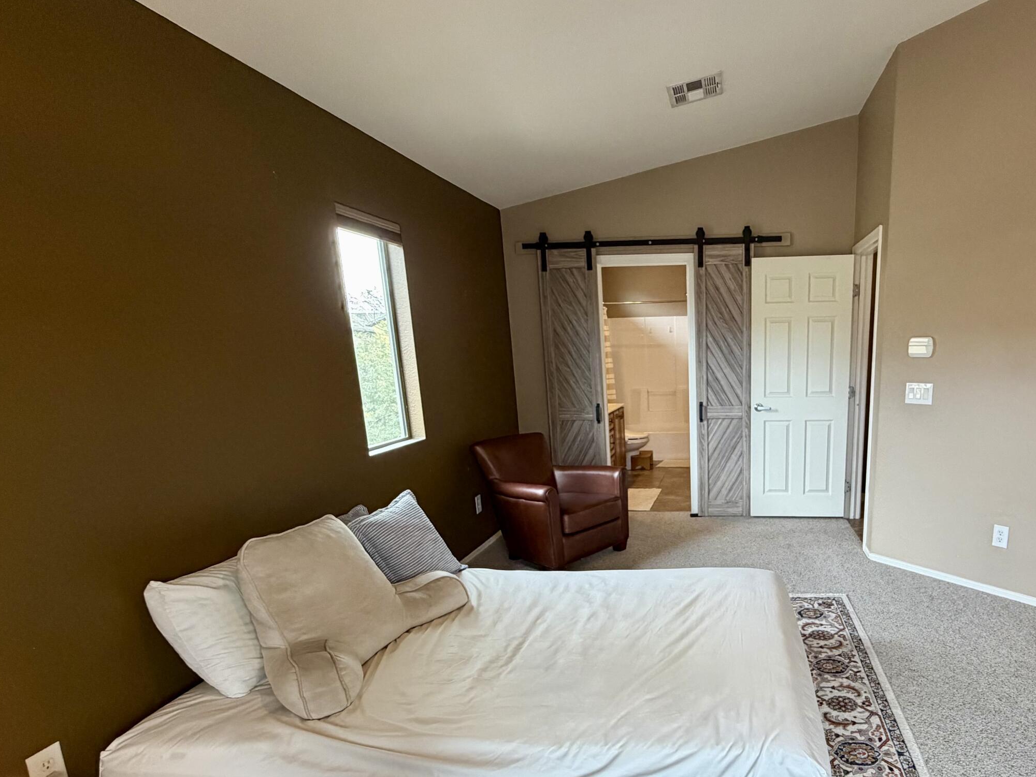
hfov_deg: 76.3
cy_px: 499
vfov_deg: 62.3
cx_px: 698
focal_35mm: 21
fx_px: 628
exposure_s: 1/120
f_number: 2.2
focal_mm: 2.22
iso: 320
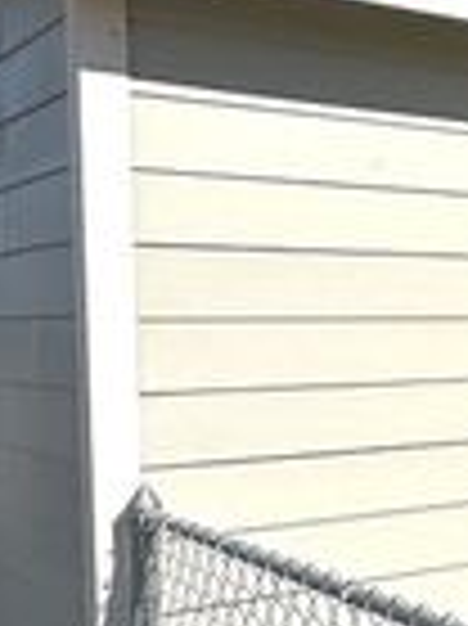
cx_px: 1084
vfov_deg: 29.0
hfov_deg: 14.9
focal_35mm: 67
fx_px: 1210
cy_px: 358
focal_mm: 2.22
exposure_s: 1/4464
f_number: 2.2
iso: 50
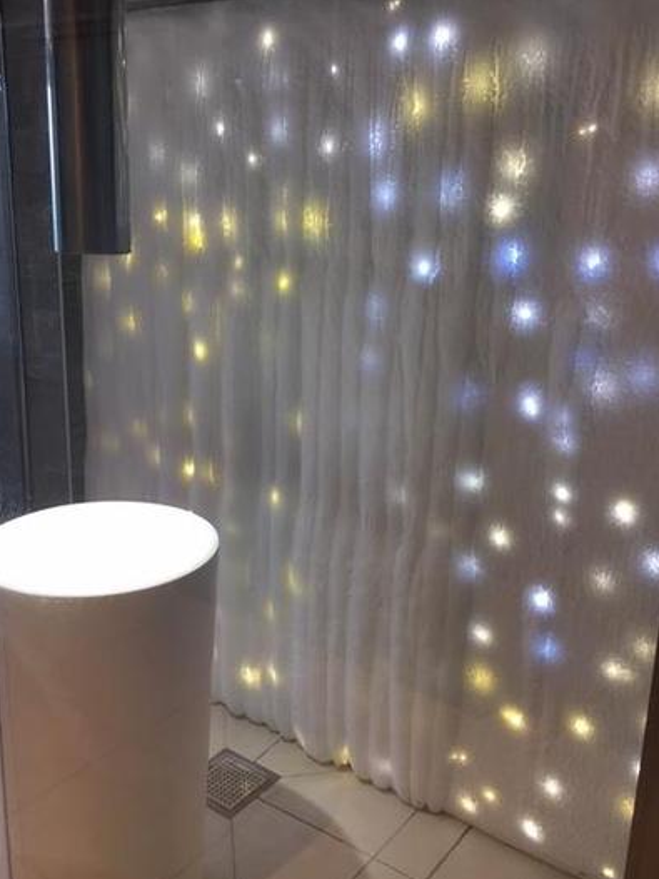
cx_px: 344
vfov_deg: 55.3
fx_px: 838
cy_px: 417
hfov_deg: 42.9
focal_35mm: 33
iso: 125
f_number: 2.2
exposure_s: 1/33
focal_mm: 4.15
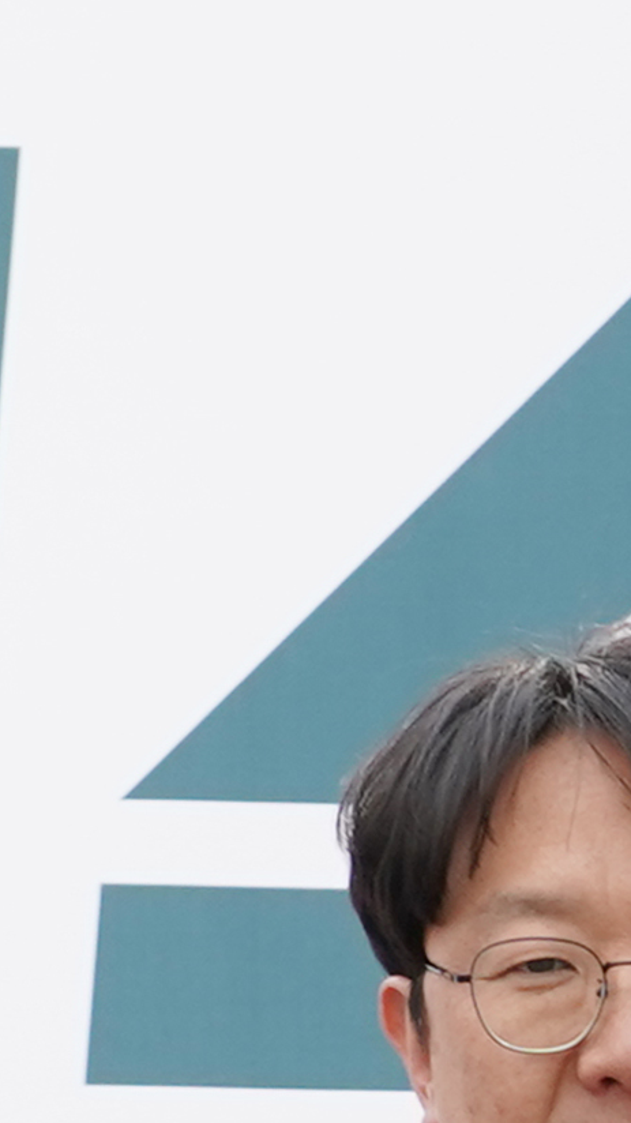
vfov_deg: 3.9
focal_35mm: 557
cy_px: 1359
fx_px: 16582
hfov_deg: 2.1
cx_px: -2745
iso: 320
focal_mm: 73
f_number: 7.1
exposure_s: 1/250
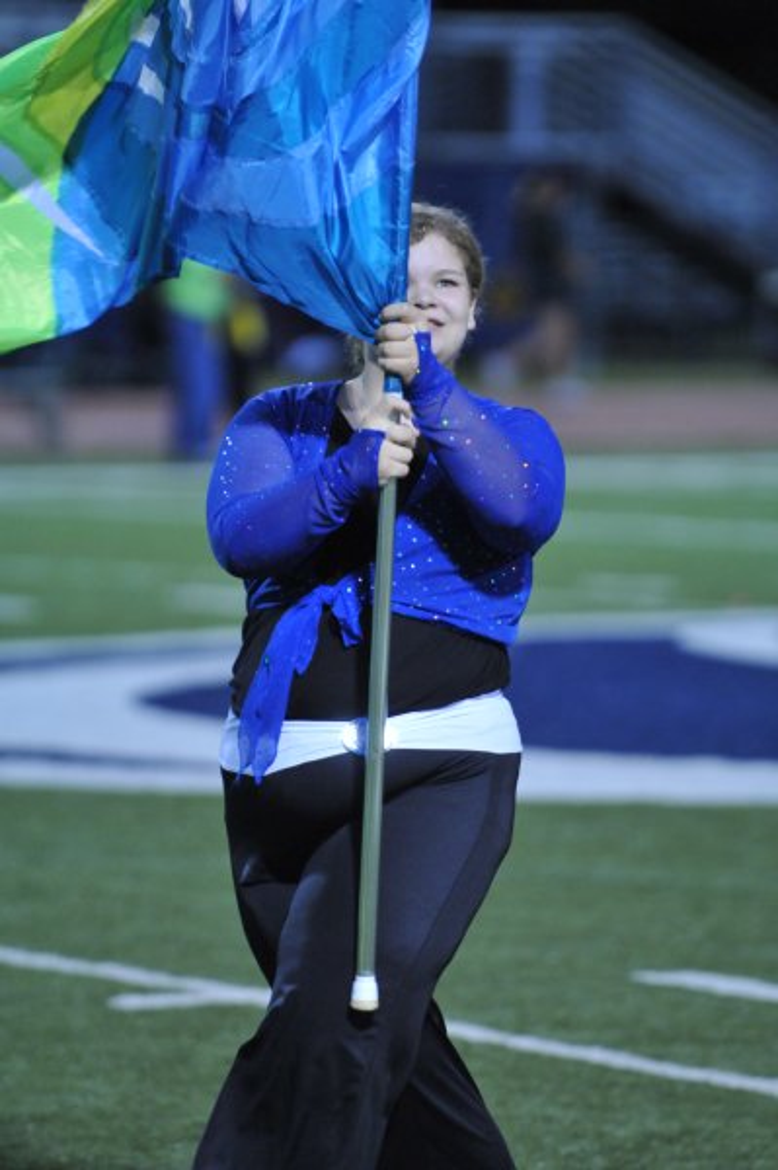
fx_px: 9741
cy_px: 585
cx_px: 389
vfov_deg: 6.9
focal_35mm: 300
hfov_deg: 4.6
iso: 1600
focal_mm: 200
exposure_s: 1/160
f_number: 2.8
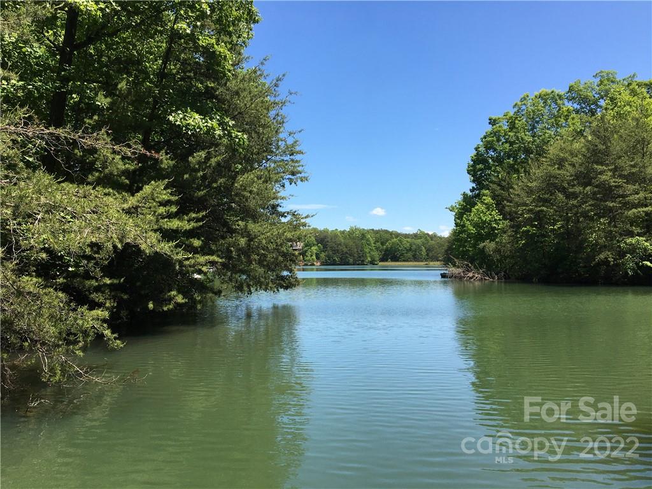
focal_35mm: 29
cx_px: 326
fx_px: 546
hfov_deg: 61.7
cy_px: 244
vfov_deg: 48.2
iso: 25
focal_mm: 4.15
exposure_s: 1/1115
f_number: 2.2
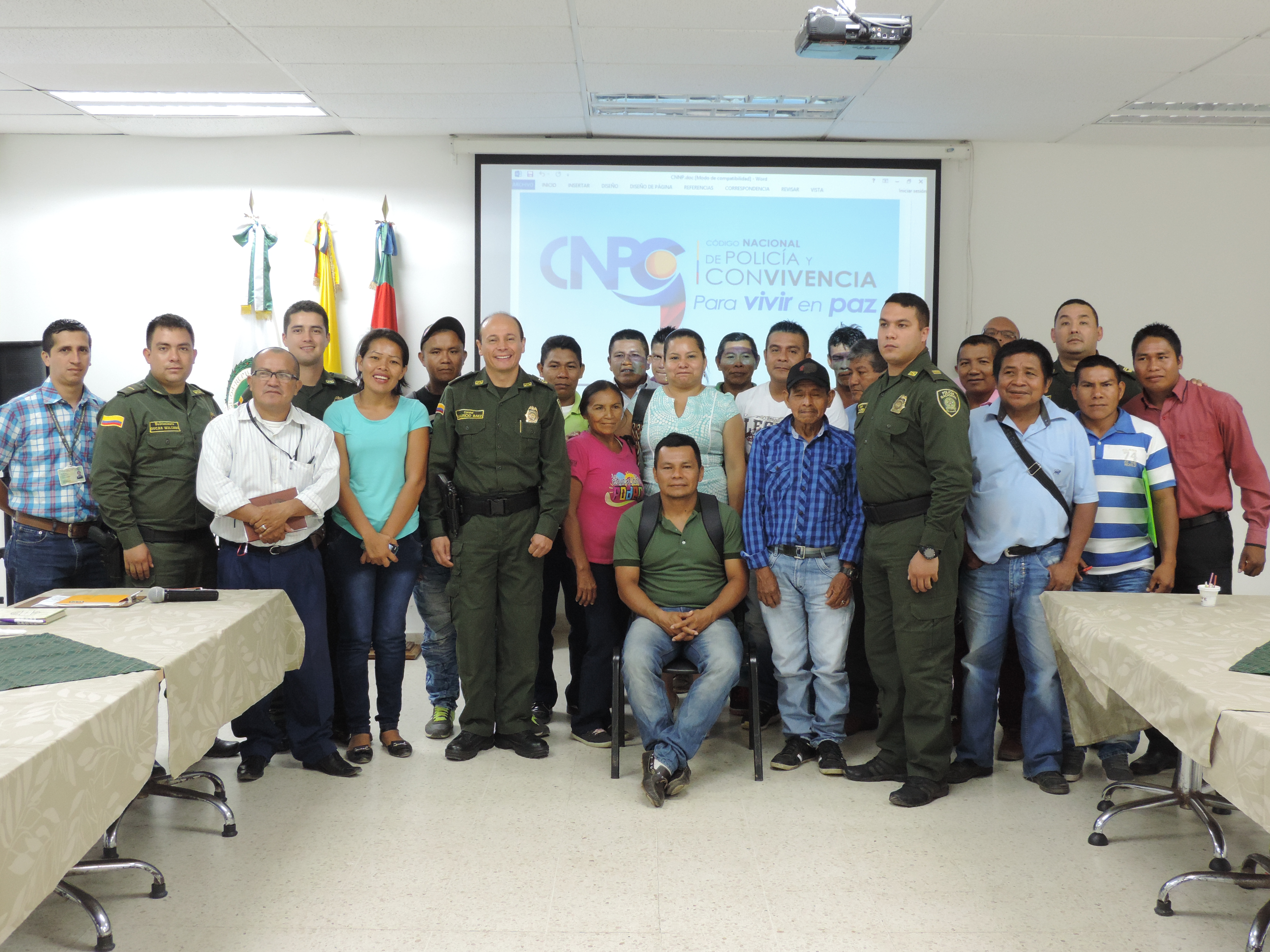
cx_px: 635
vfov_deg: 36.0
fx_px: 1468
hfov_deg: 46.8
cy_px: 476
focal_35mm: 40
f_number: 3.3
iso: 400
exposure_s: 1/40
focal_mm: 7.1
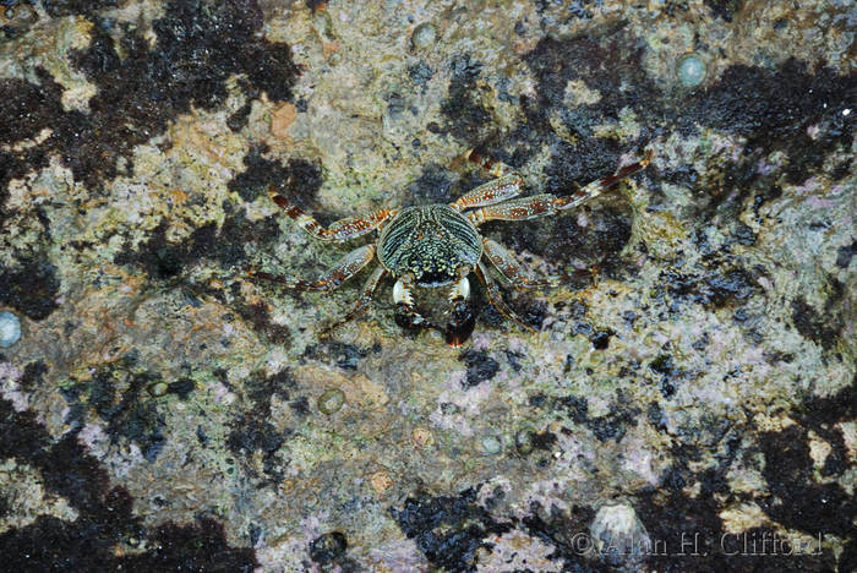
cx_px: 428
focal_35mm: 255
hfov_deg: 8.1
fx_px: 6075
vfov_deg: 5.4
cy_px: 286
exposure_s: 1/125
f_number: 5.6
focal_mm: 170
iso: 800
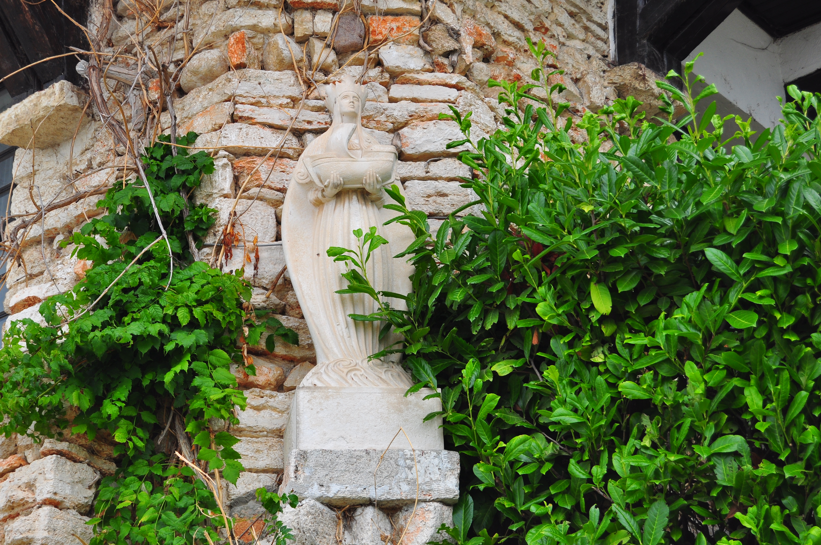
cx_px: 385
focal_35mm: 92
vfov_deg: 14.9
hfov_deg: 22.3
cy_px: 268
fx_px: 2085
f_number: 5.6
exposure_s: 1/400
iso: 200
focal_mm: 55
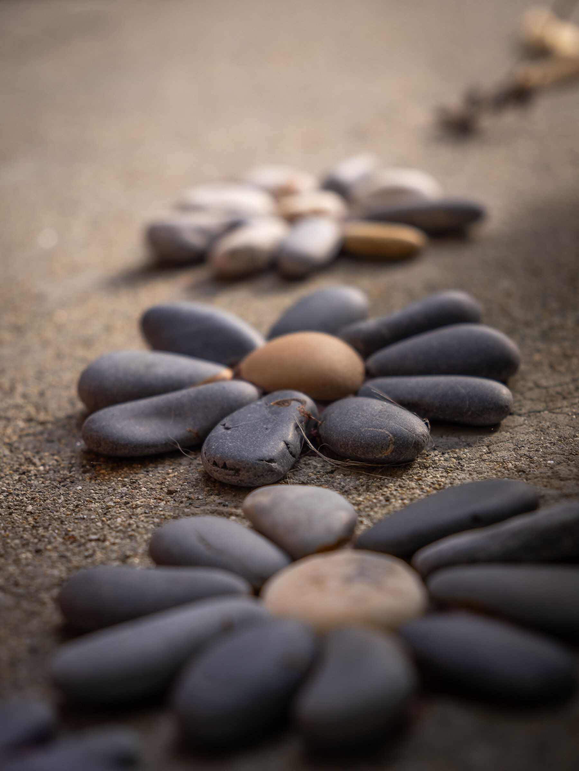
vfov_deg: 21.8
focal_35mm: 90
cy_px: 386
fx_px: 2007
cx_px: 290
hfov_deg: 16.4
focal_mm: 45
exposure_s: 1/125
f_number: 4
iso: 64
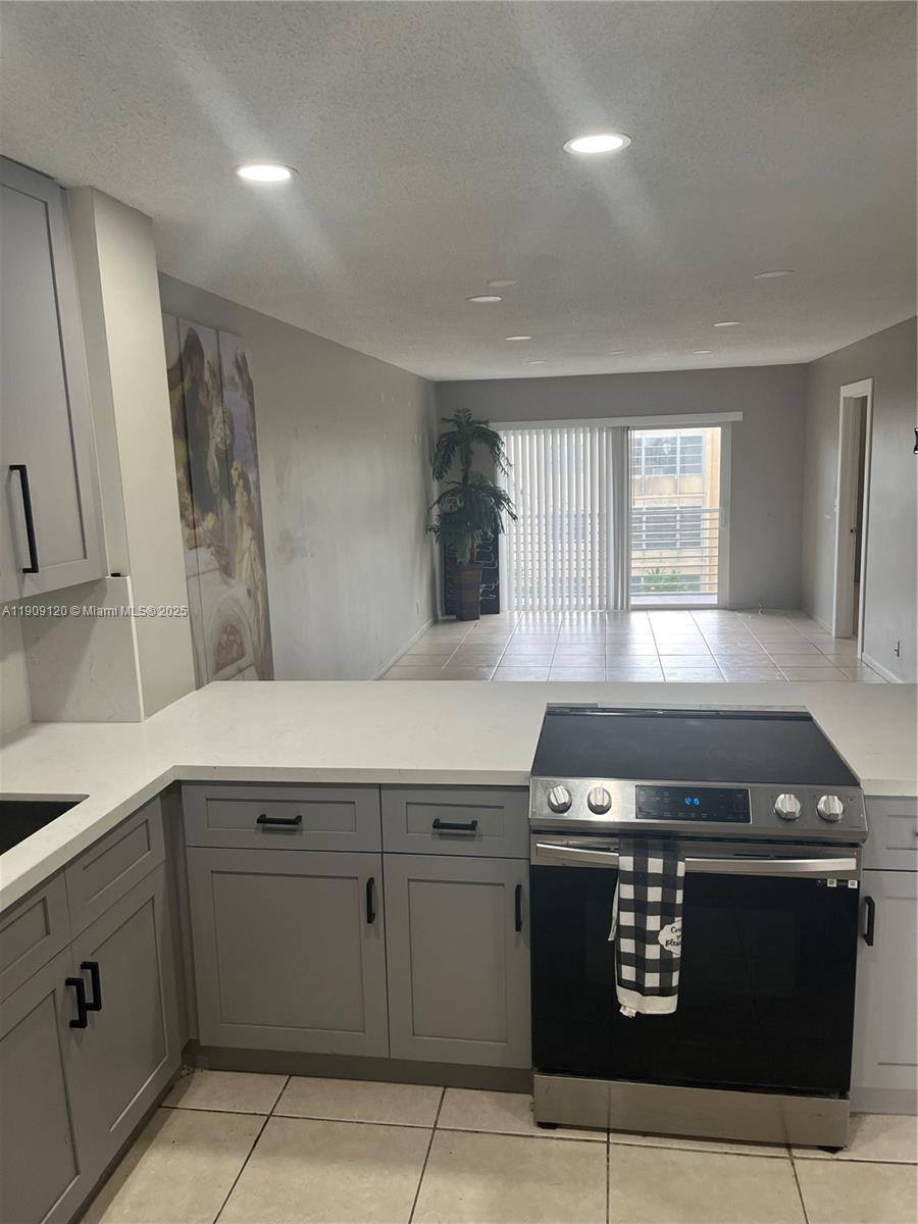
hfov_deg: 53.1
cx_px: 459
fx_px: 919
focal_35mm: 26
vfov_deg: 67.3
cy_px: 612
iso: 125
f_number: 1.6
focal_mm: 5.1
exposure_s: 1/120
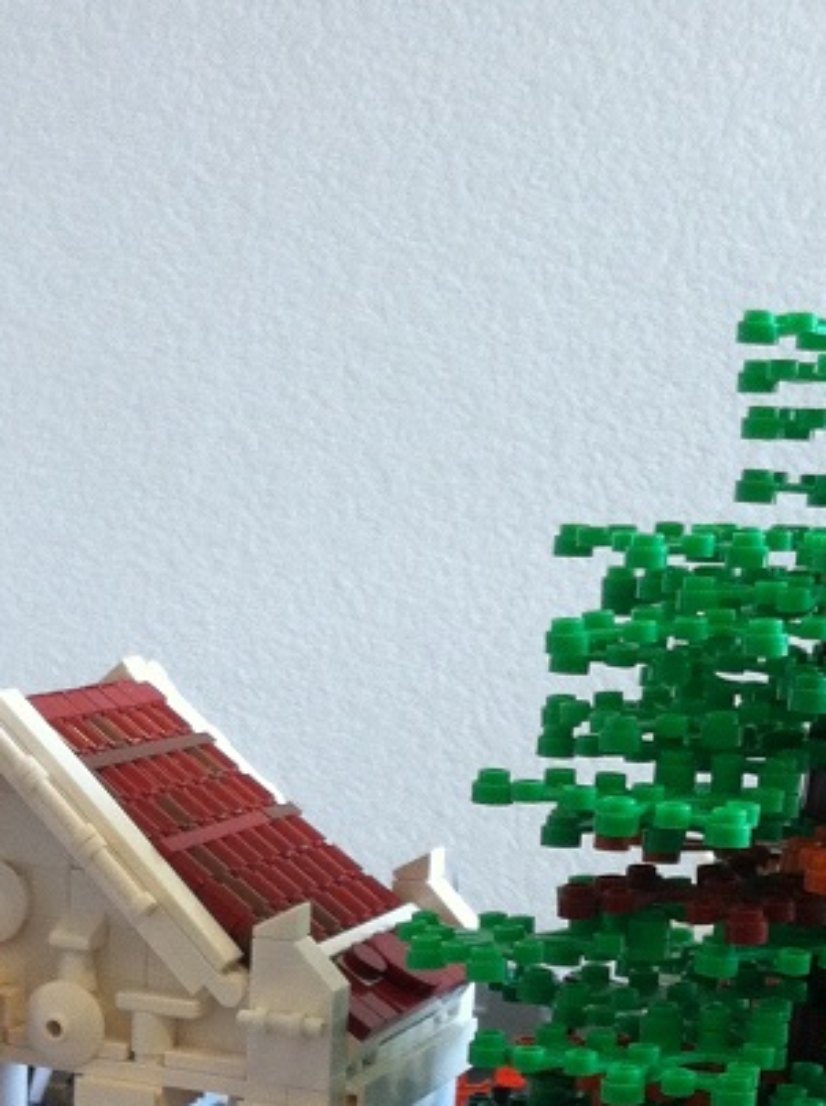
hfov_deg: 15.7
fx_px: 2967
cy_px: 1313
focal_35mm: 93
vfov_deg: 19.9
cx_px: 104
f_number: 2.8
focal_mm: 3.85
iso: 100
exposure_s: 1/15
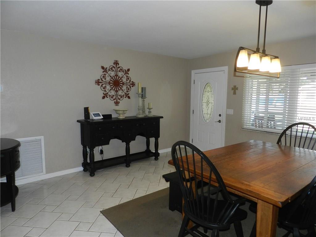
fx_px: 210
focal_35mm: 23
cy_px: 118
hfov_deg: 73.9
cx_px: 158
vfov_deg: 58.9
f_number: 3.4
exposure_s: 1/30
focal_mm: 4
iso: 200
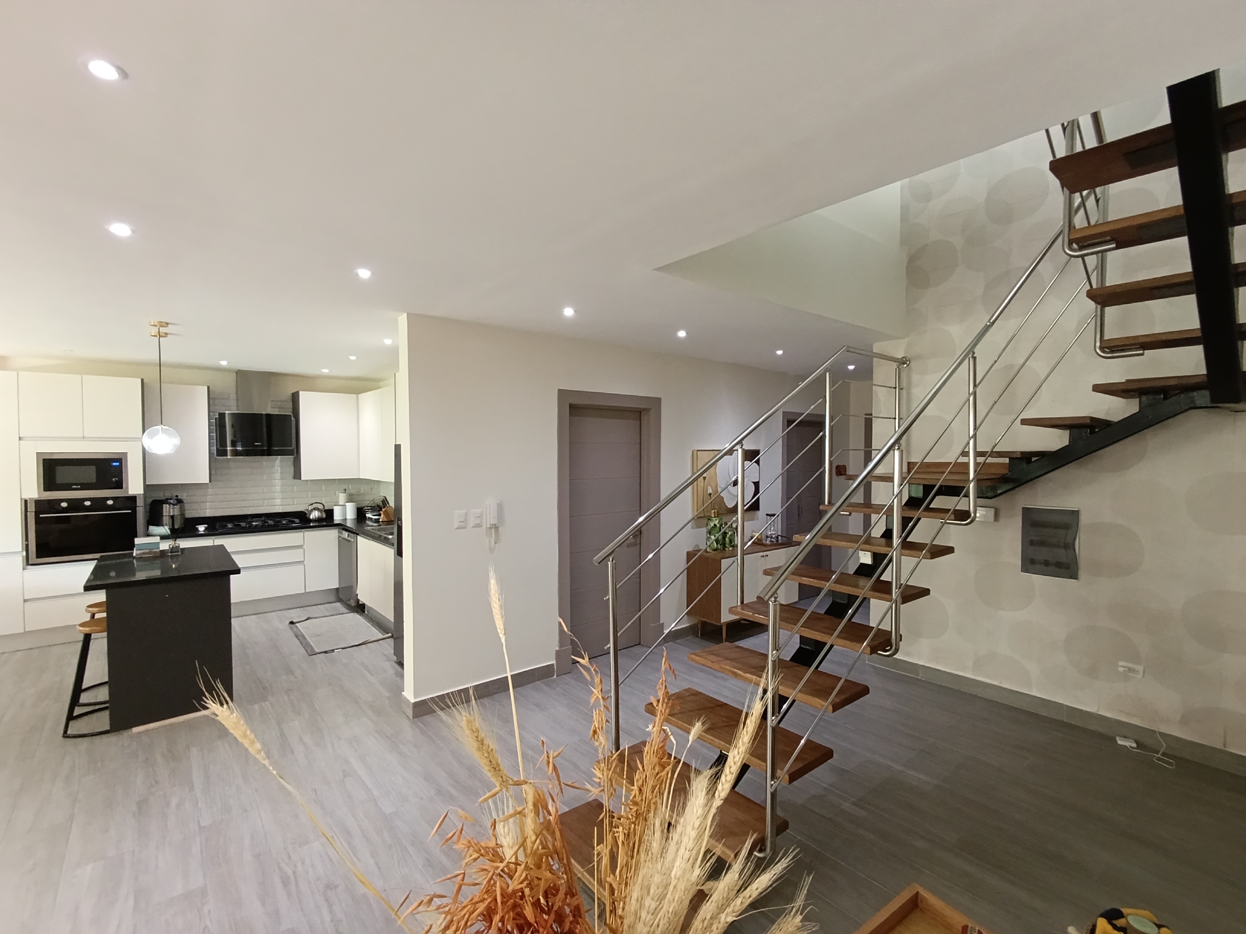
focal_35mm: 16
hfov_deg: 94.5
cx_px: 623
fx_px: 576
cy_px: 467
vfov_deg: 78.1
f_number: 2.2
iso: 500
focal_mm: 1.65
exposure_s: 1/50
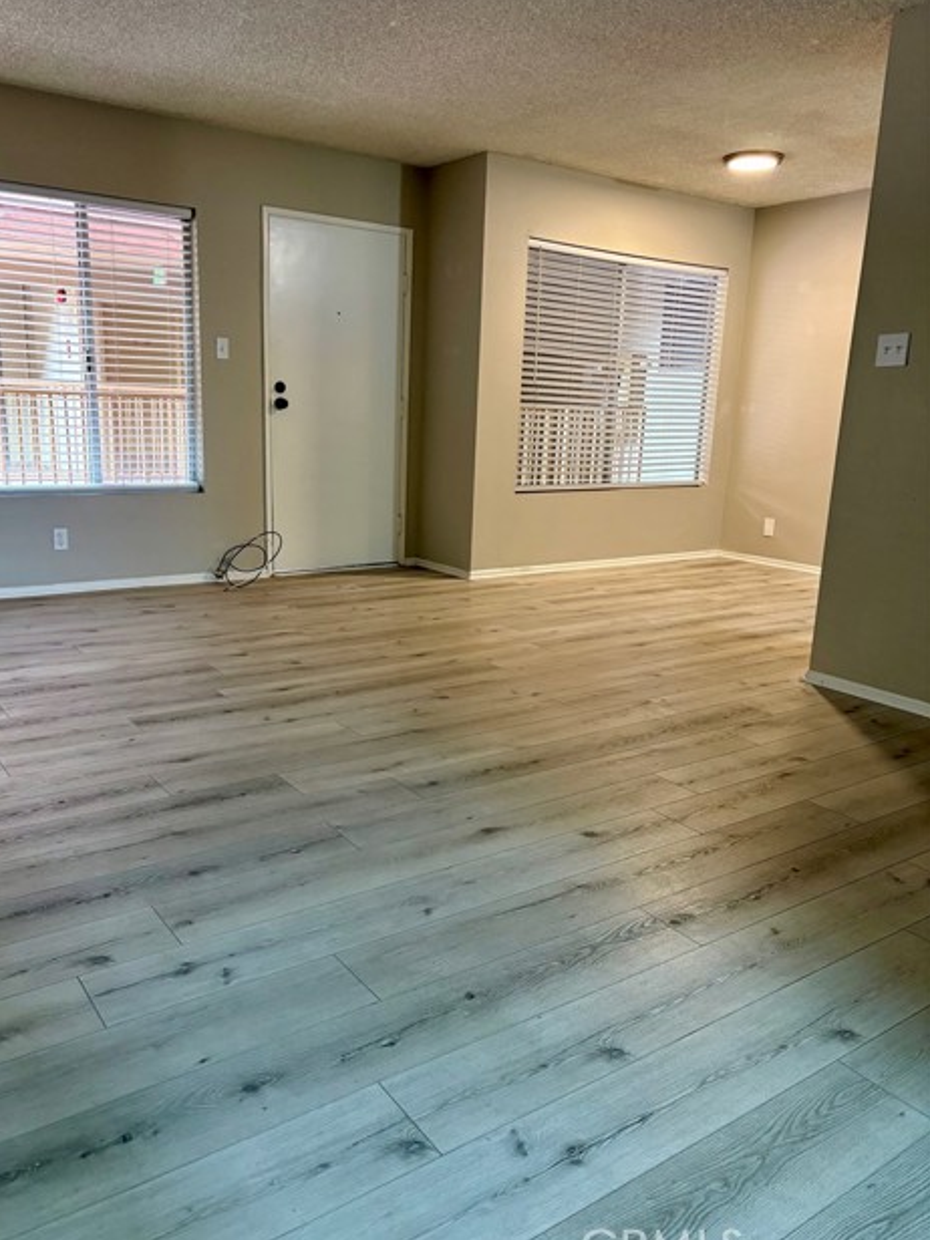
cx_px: 449
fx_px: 967
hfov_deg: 51.3
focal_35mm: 27
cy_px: 632
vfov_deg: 65.3
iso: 200
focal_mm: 5.96
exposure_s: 1/60
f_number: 1.6
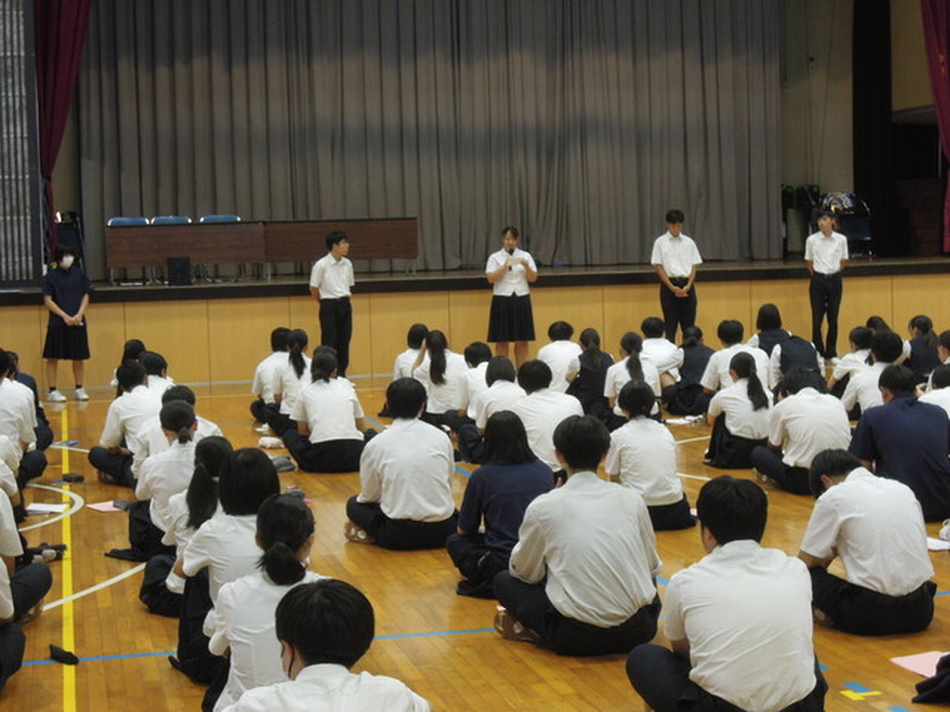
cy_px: 356
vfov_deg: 21.0
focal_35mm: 70
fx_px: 1921
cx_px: 475
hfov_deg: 27.8
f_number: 4.5
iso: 450
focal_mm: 12.5
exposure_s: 1/25
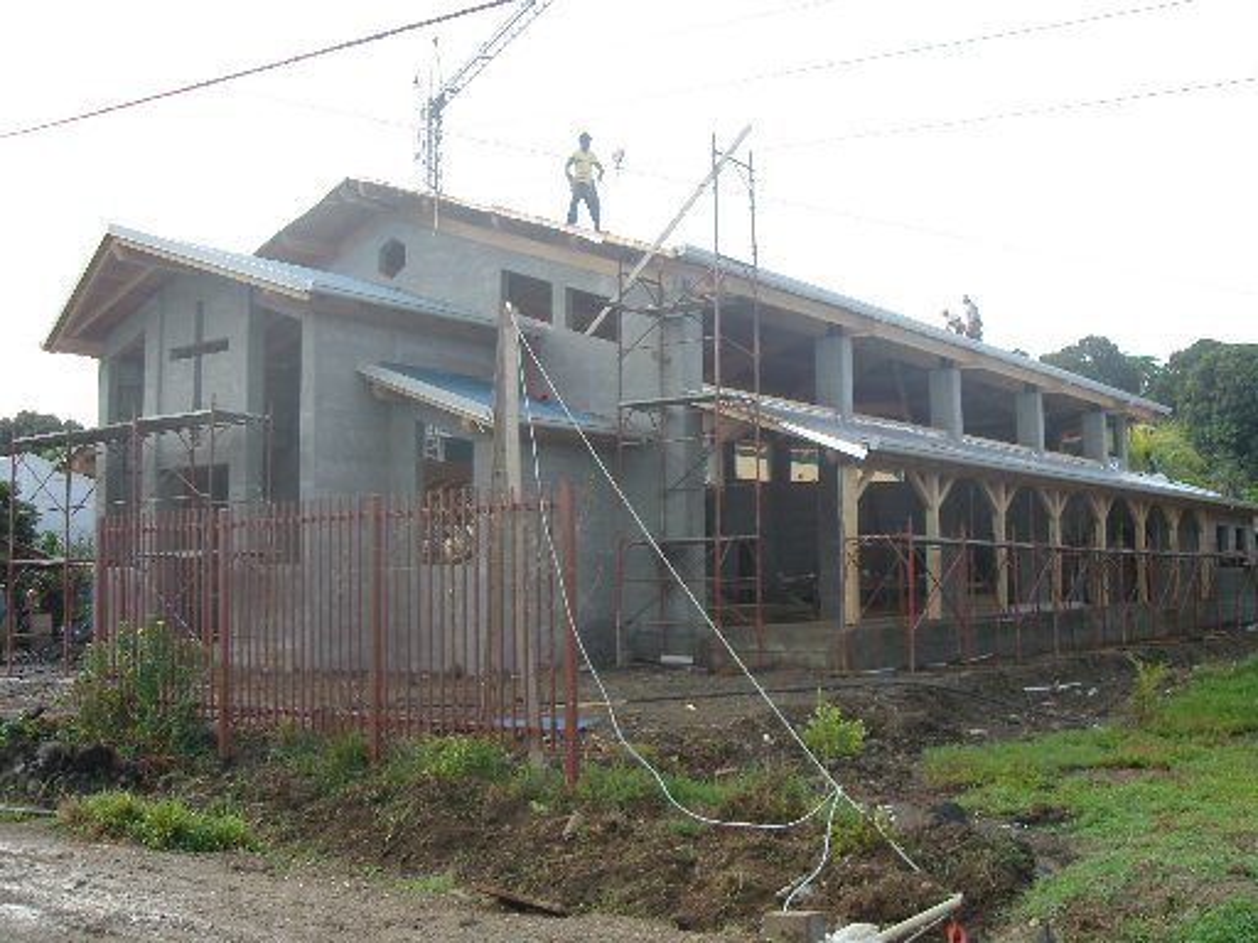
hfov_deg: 50.1
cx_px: 629
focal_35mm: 37
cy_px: 472
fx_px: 1345
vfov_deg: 38.7
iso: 80
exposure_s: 1/400
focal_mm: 6.2
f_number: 2.8
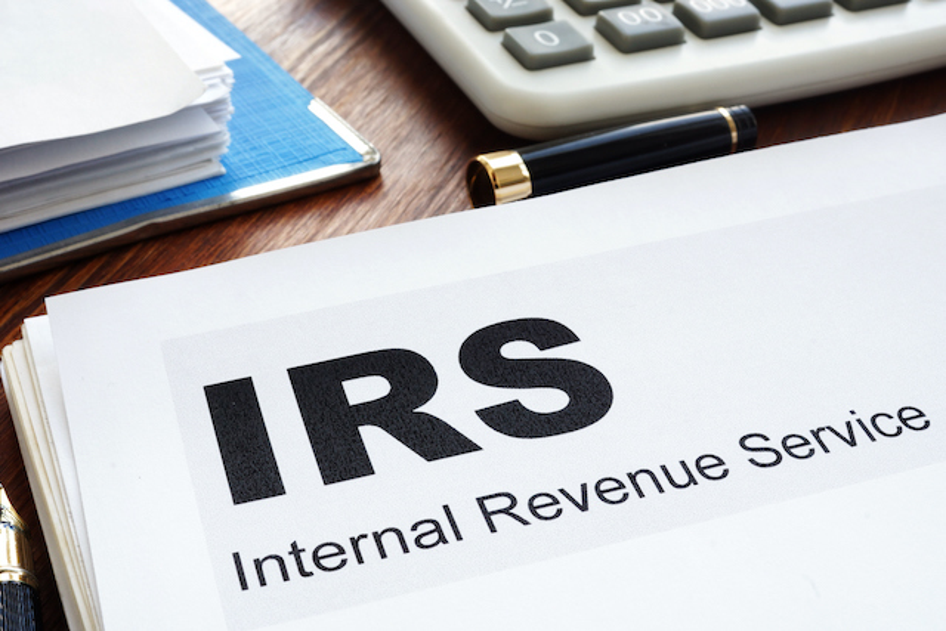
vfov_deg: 29.9
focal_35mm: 45
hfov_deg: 43.6
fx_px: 1183
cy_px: 316
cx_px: 473
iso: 200
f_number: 20
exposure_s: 1/4
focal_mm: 30
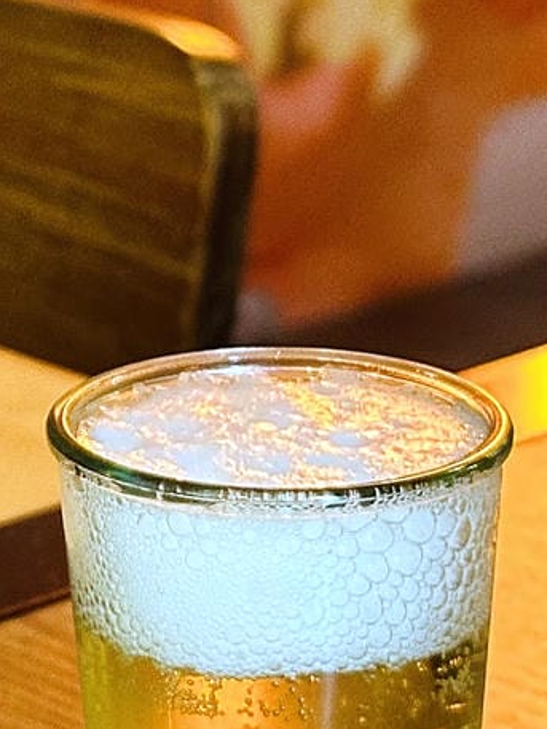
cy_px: -85
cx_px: -91
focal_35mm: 168
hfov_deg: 8.7
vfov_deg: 11.6
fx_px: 3538
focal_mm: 6.86
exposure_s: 1/40
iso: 500
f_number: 1.78
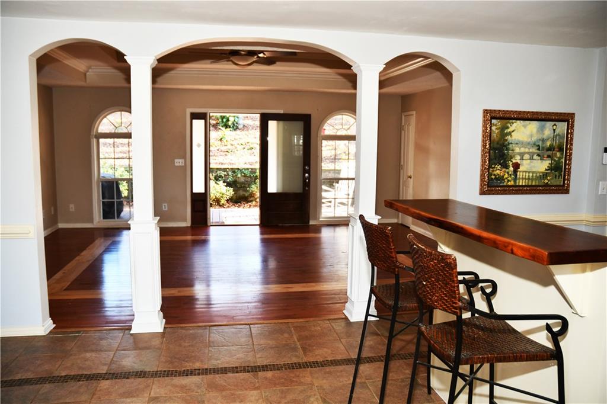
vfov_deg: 47.9
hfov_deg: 67.4
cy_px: 202
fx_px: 455
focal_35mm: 27
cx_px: 304
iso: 280
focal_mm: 18
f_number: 4
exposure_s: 1/60
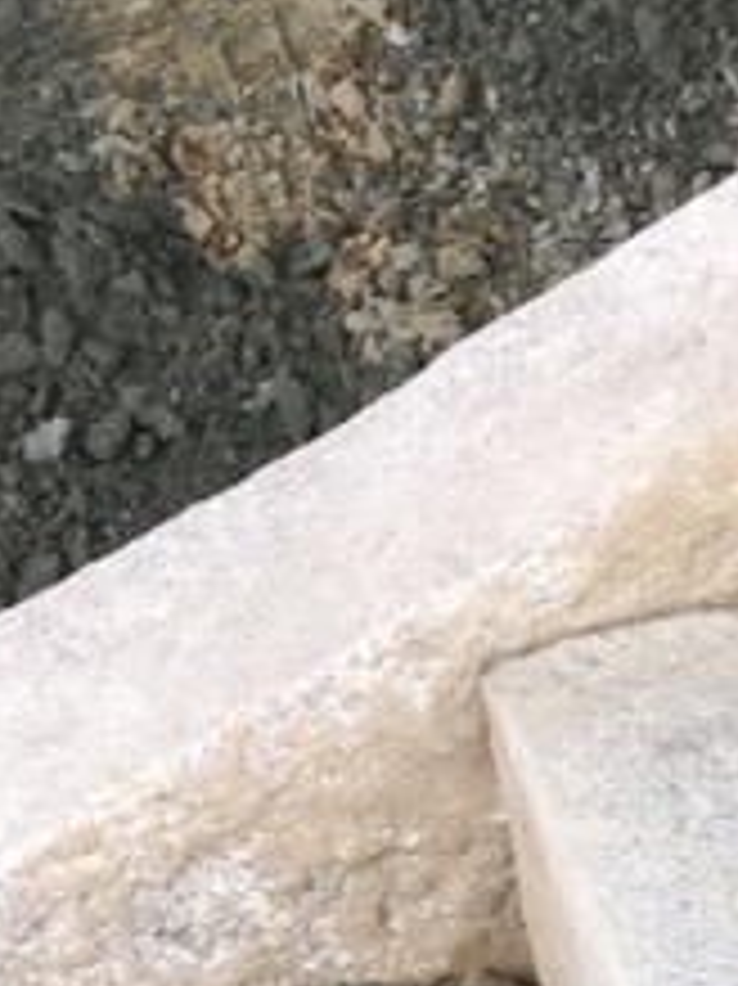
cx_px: 1300
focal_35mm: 106
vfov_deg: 17.5
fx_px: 3016
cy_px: 1252
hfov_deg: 12.8
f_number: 2.2
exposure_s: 1/100
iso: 25
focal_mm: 4.15
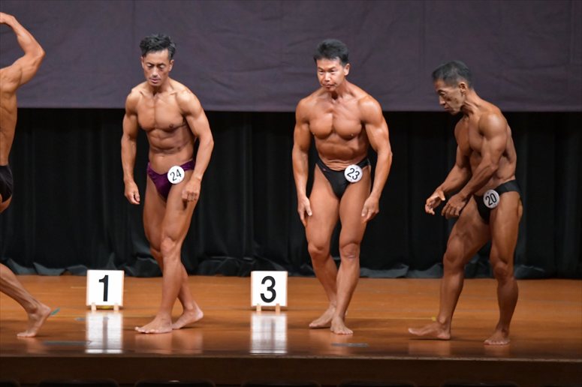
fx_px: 3878
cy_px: 194
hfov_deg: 8.6
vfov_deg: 5.7
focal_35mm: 240
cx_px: 291
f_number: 5.6
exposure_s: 1/400
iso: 6400
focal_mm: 160
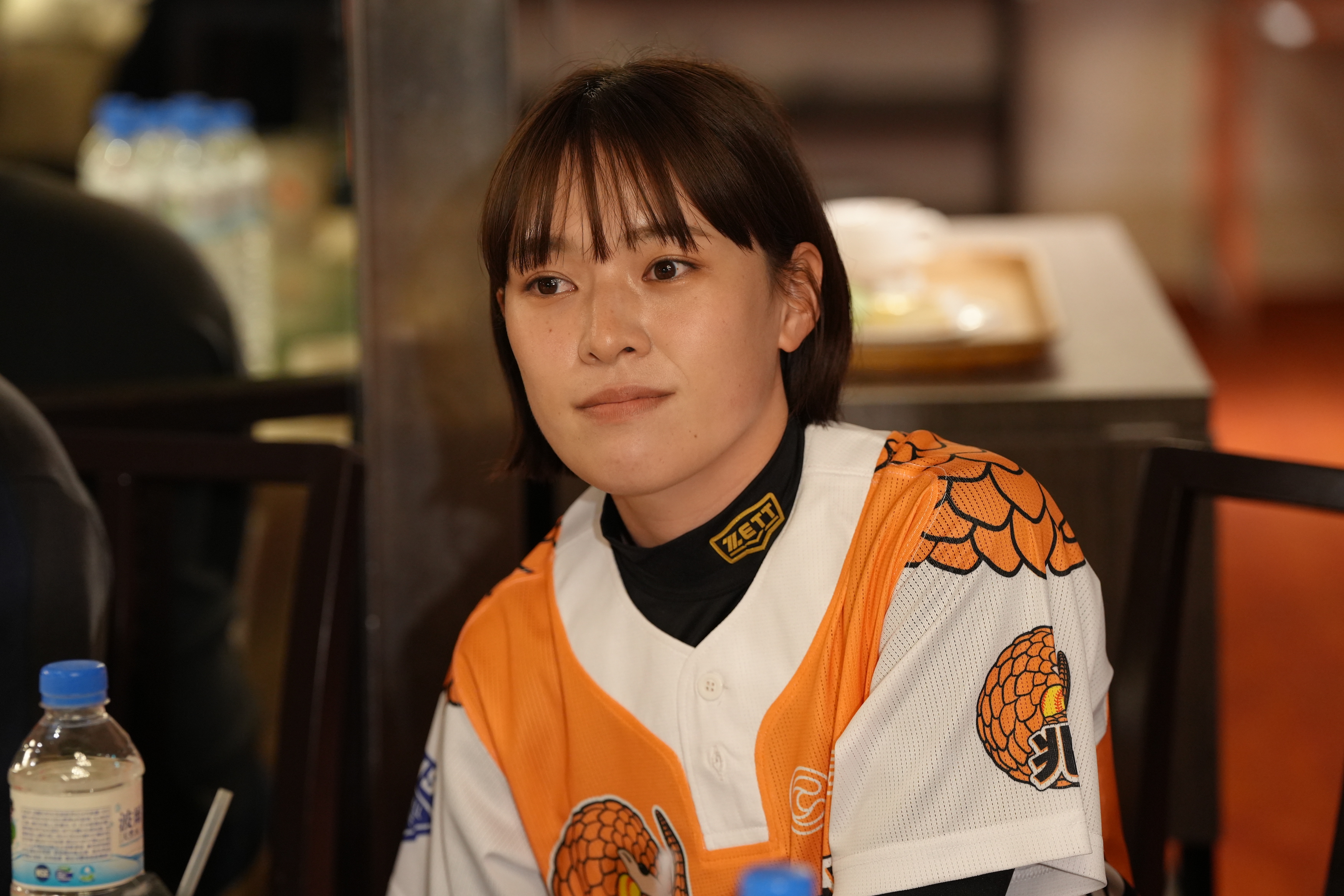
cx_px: 672
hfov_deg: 14.3
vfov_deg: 9.6
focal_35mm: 143
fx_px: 5338
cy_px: 448
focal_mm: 143
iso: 2500
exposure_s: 1/160
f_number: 4
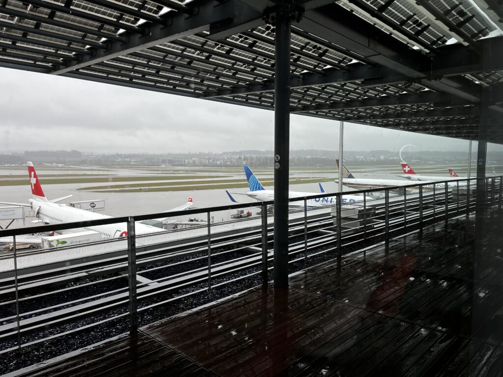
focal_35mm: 26
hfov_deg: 67.3
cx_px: 252
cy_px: 188
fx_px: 378
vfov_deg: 53.1
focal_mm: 5.1
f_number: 1.6
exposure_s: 1/555
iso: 50
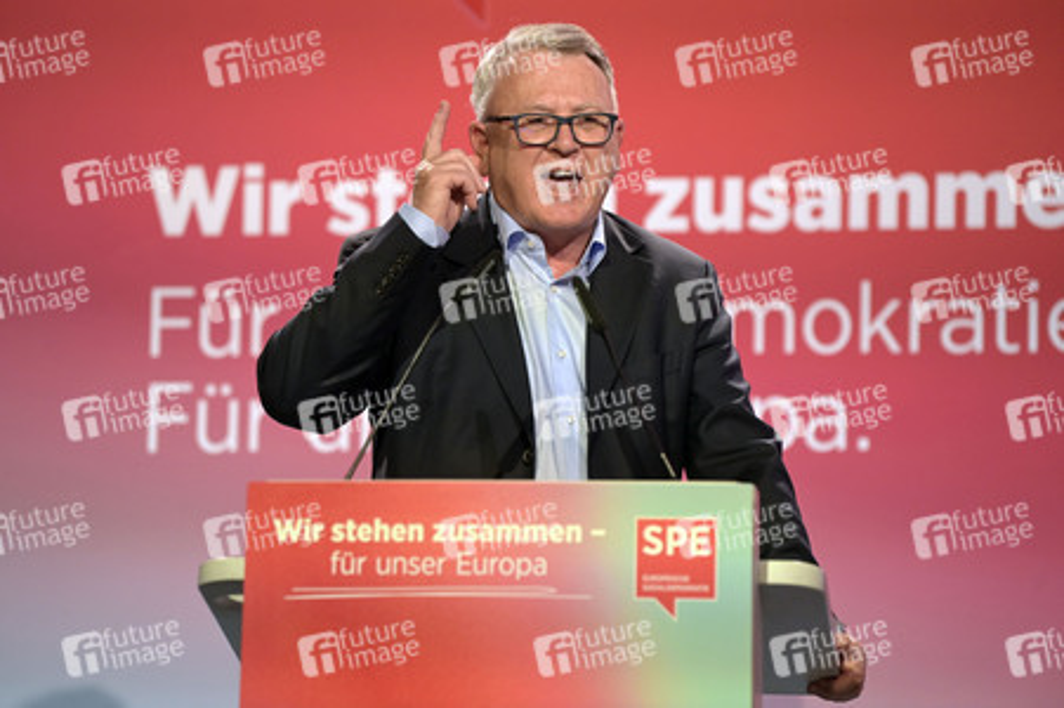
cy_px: 354
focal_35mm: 185
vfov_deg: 7.4
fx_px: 5464
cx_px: 532
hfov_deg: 11.1
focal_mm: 185
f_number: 3.5
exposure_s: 1/500
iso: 6400
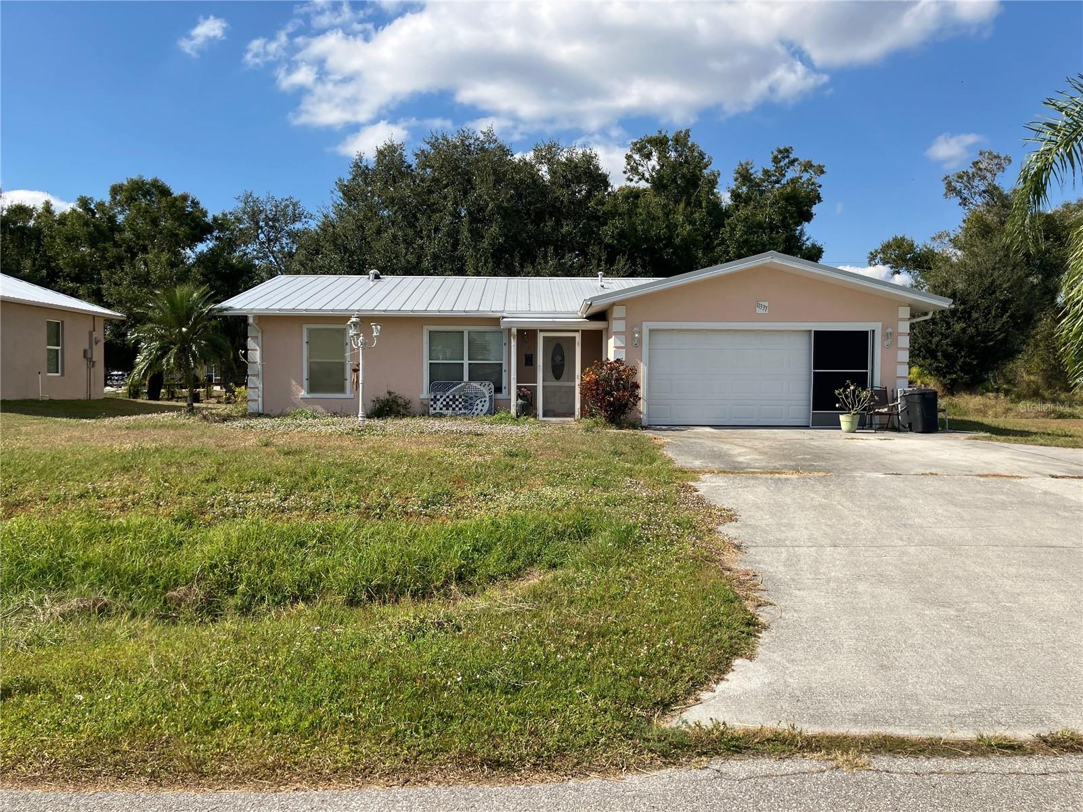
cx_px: 542
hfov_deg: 63.4
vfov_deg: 49.7
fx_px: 876
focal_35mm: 28
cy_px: 406
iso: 32
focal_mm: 3.99
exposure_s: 1/2315
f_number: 1.8
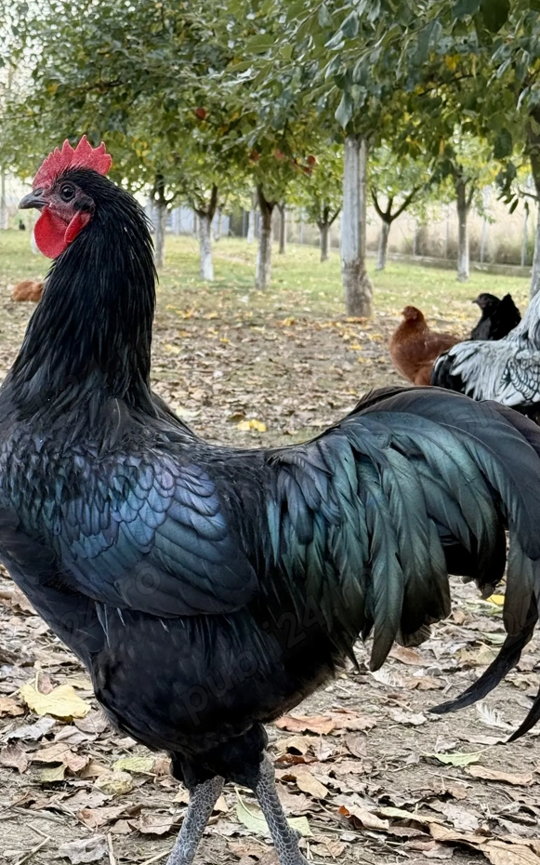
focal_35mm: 73
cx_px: 169
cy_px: 454
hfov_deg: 17.8
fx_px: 1719
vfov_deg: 28.2
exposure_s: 1/265
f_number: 1.78
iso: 100
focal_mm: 6.76
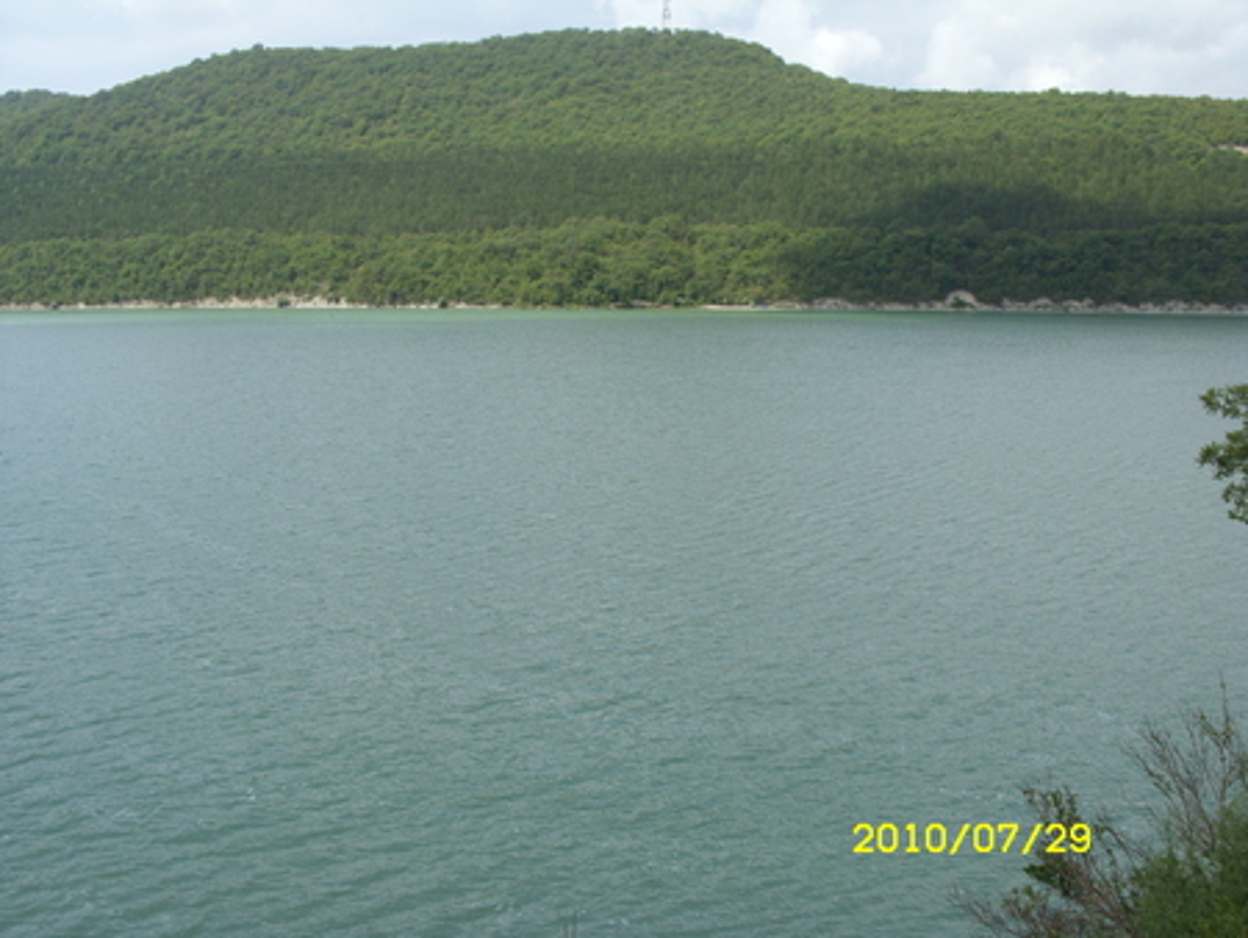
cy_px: 469
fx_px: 1371
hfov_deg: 49.0
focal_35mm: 38
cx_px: 624
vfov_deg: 37.8
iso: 50
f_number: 4.9
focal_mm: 6.3
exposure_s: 1/369
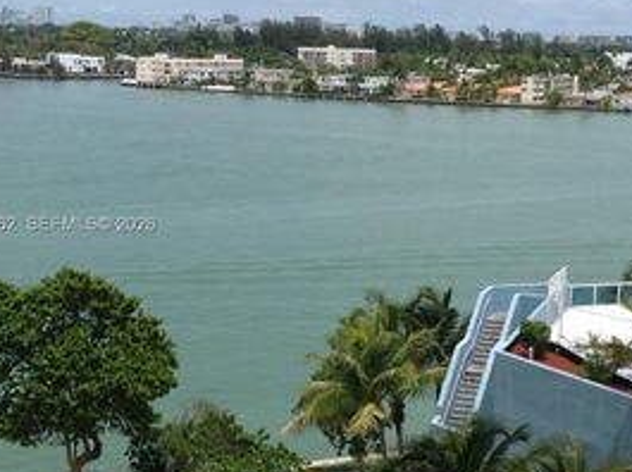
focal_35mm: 66
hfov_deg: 28.7
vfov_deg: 22.2
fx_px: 1203
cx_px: 520
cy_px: 225
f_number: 2.4
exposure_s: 1/2519
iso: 50
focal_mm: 4.28
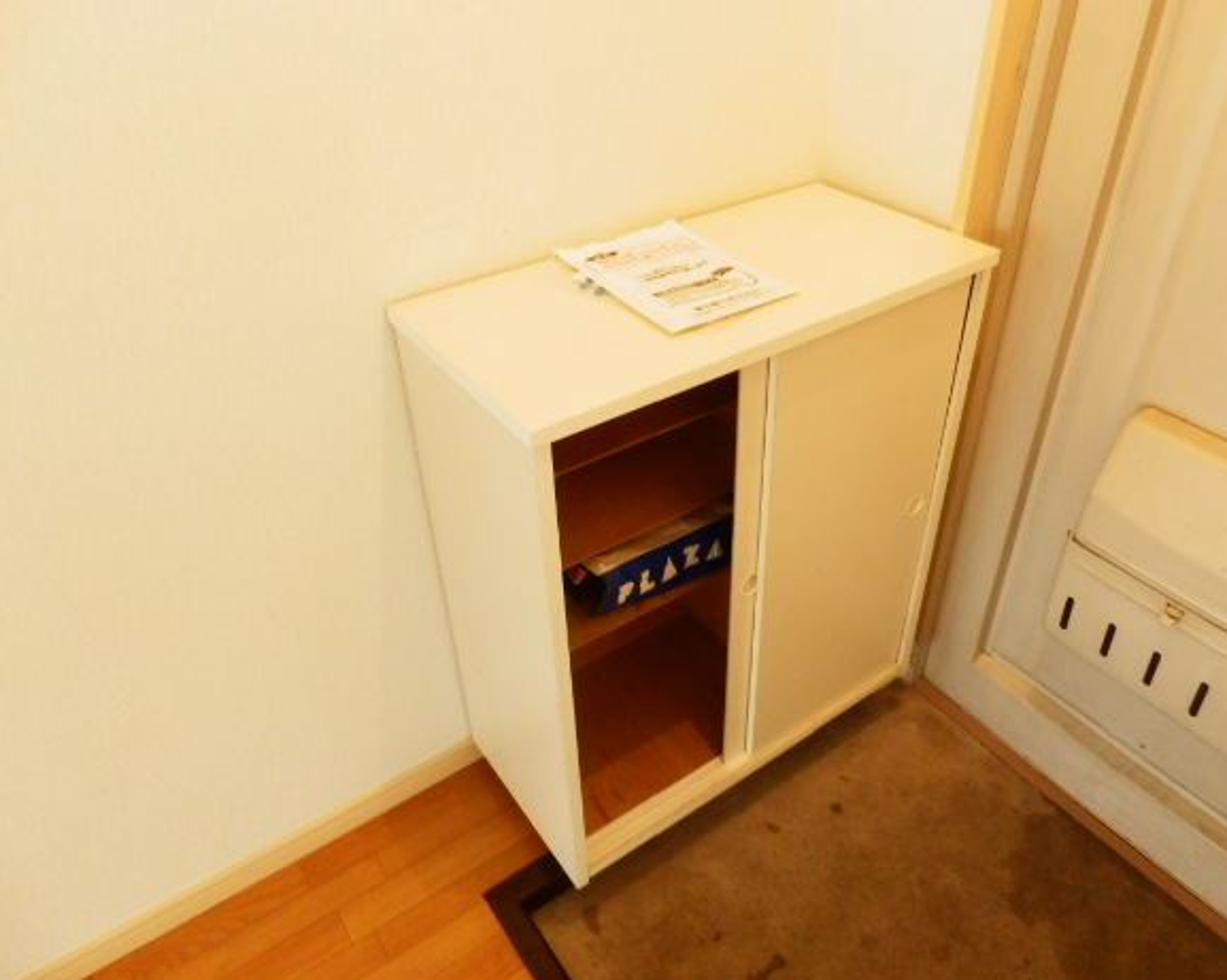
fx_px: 944
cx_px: 657
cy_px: 476
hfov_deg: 66.0
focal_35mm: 26
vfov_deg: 54.9
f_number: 3
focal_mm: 4.2
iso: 640
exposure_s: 1/30
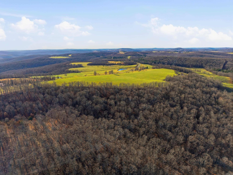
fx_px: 162
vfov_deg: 56.8
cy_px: 88
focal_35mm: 24
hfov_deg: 71.6
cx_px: 116
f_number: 1.8
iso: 280
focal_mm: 8.7
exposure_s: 1/8000
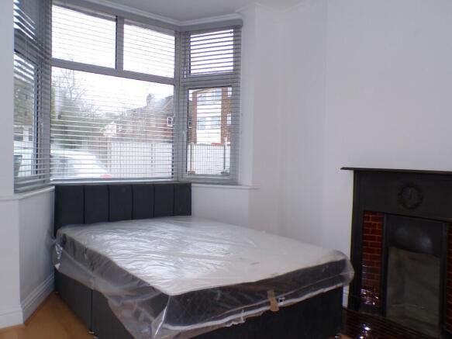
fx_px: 366
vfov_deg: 49.7
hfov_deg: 63.5
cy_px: 170
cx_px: 226
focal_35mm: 28
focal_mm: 5
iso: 100
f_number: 3.1
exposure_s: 1/70
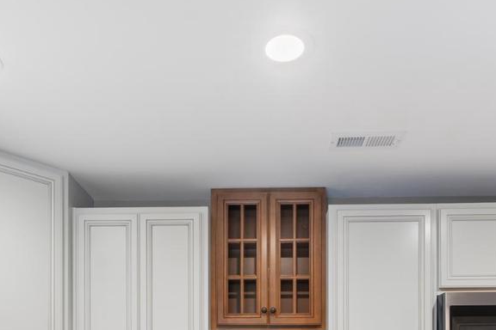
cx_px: 253
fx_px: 482
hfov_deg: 54.4
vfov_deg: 32.6
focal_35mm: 35
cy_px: 375
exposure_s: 1.3
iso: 320
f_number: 9
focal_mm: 14
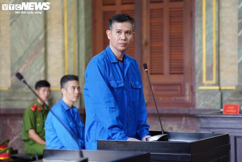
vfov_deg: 13.2
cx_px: 121
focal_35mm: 104
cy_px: 81
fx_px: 699
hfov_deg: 19.6
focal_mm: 104
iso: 3200
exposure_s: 1/200
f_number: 2.8
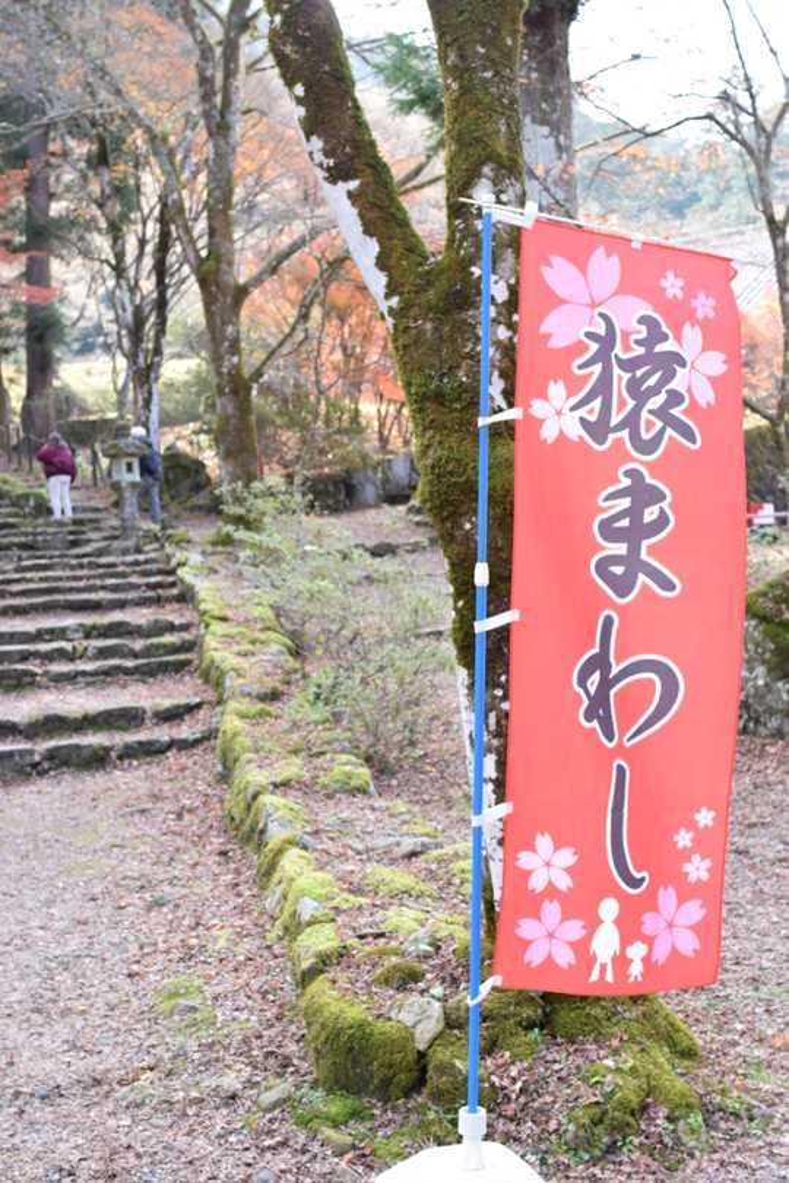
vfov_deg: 43.6
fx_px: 1479
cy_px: 592
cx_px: 394
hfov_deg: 29.9
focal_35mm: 45
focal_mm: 30
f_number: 5.6
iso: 320
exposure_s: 1/125
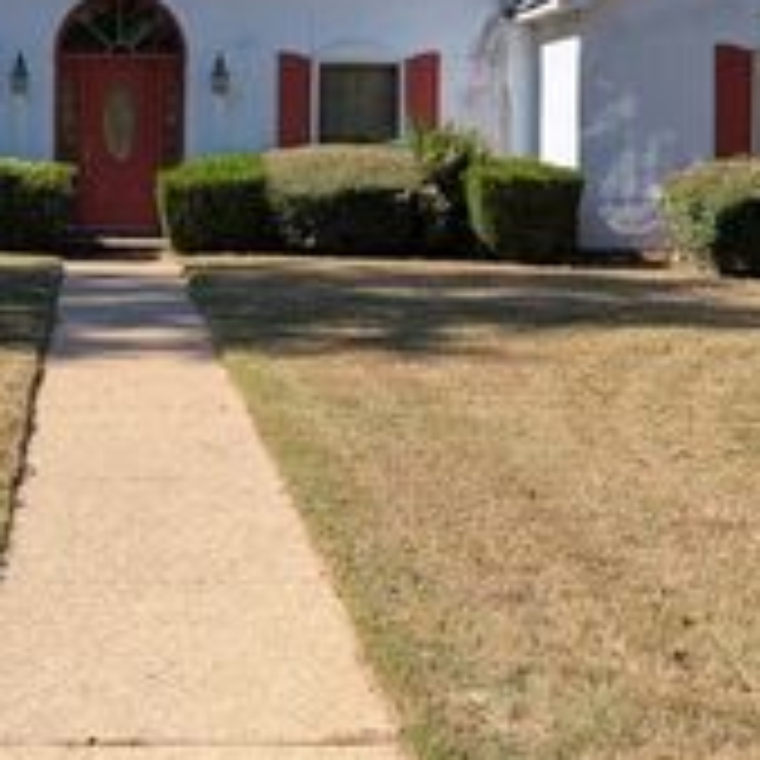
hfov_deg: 26.6
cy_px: 135
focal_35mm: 63
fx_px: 1565
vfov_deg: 26.7
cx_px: 112
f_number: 1.68
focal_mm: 6.9
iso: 20
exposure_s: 1/818
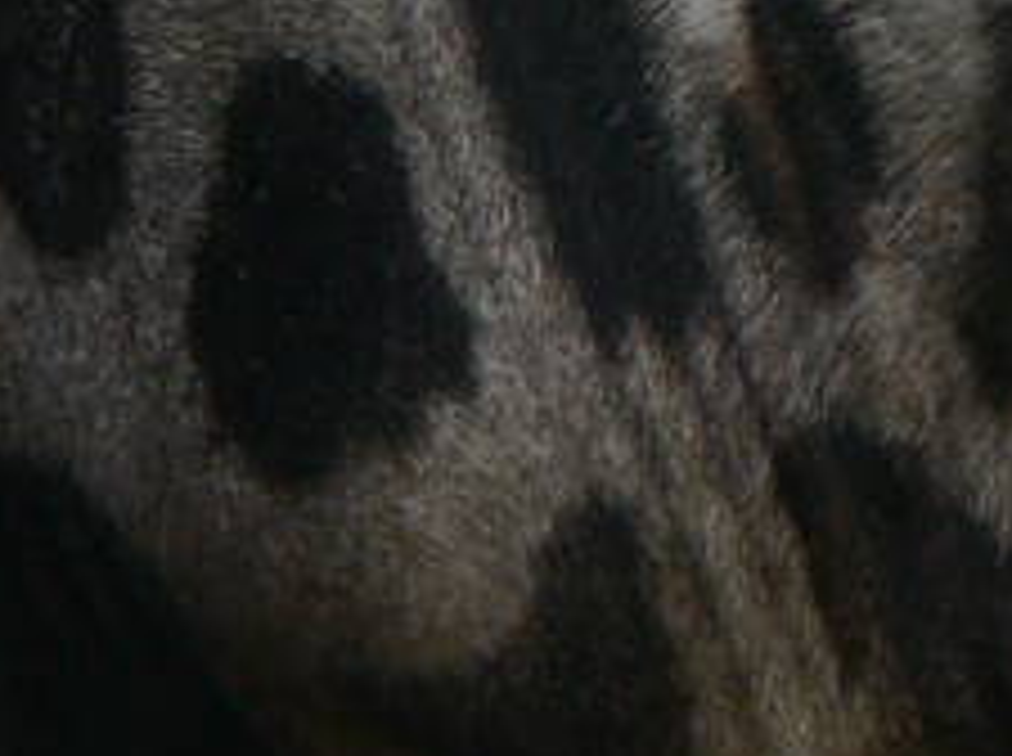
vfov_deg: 0.9
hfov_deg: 1.2
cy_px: -621
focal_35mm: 1589
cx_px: 1714
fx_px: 46380
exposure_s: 1/100
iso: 80
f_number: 4
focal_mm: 47.1
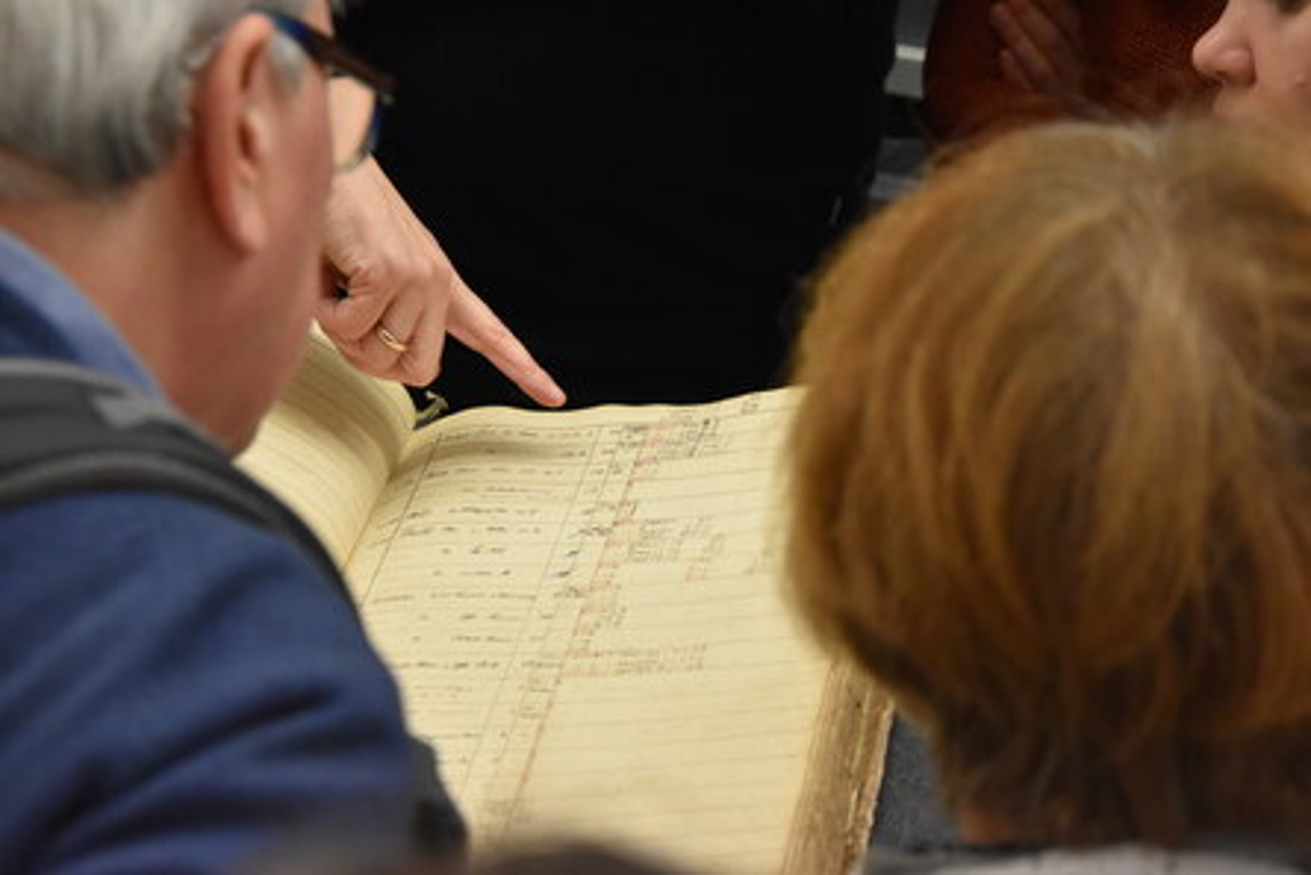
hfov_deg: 21.9
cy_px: 438
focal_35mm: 93
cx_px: 656
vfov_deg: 14.7
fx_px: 3388
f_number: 5.3
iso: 3200
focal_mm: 62
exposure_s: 1/125
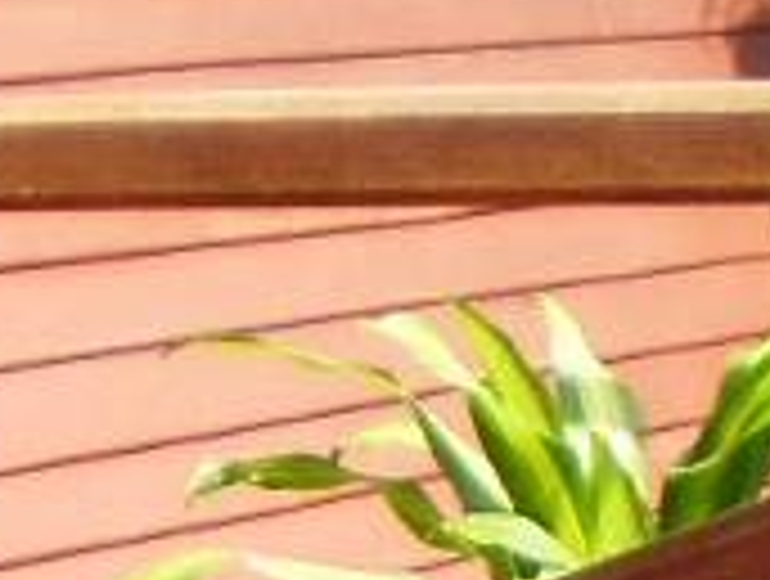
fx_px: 4793
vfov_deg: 6.5
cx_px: -68
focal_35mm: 215
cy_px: 1583
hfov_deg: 9.1
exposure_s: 1/250
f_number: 3.1
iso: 64
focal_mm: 6.3
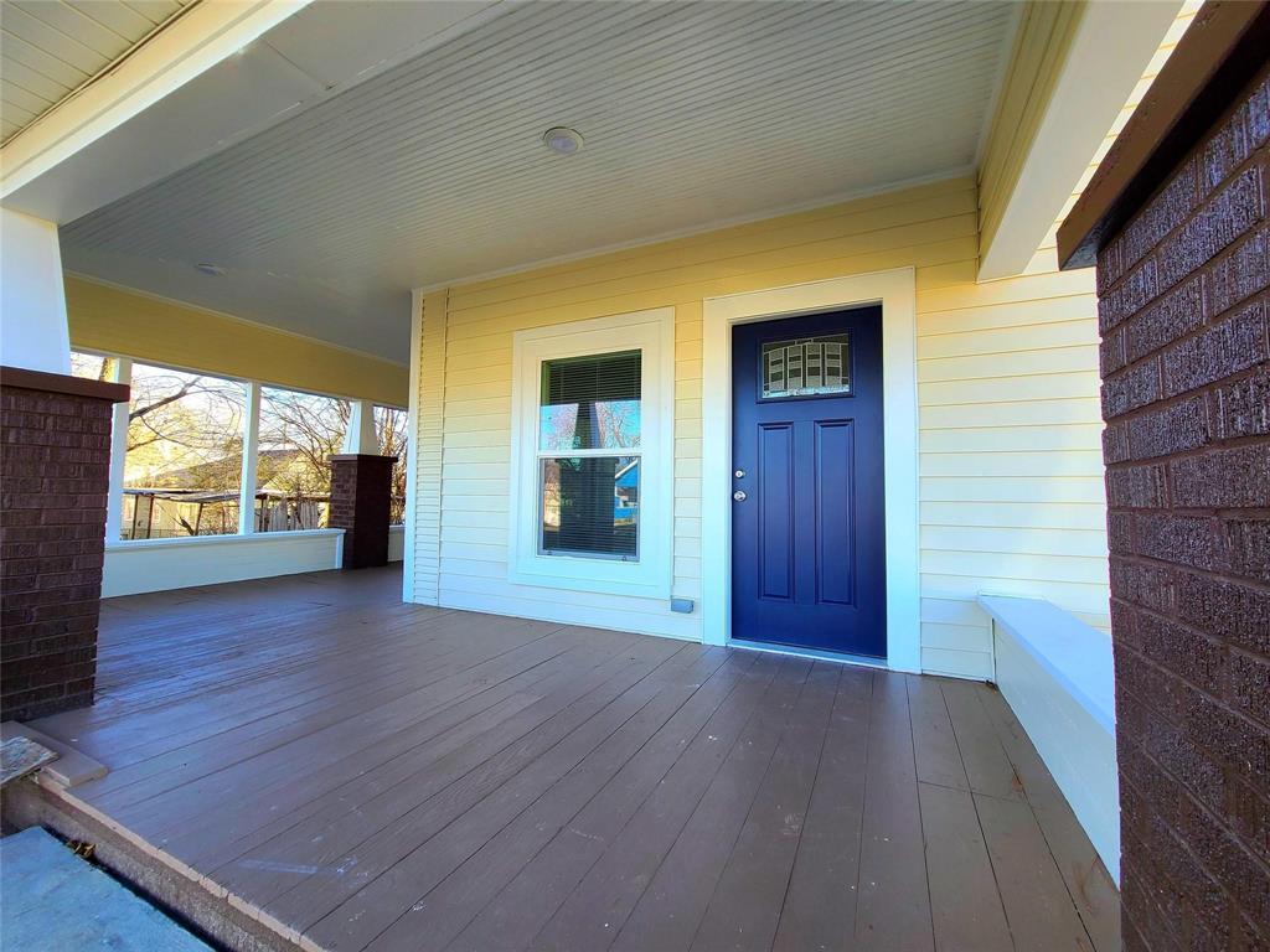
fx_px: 477
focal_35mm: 13
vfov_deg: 89.9
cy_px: 476
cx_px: 635
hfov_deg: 106.2
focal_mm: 2.2
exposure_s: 1/182
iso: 64
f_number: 2.2
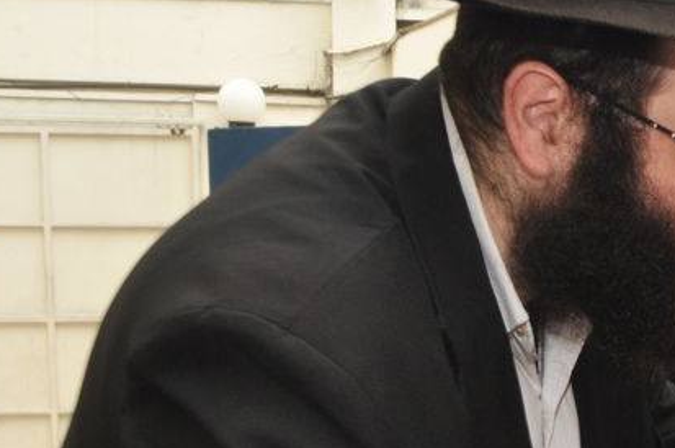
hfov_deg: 15.6
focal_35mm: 122
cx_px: 992
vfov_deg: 11.1
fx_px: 2284
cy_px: 405
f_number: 14
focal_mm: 24
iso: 500
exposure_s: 1/60
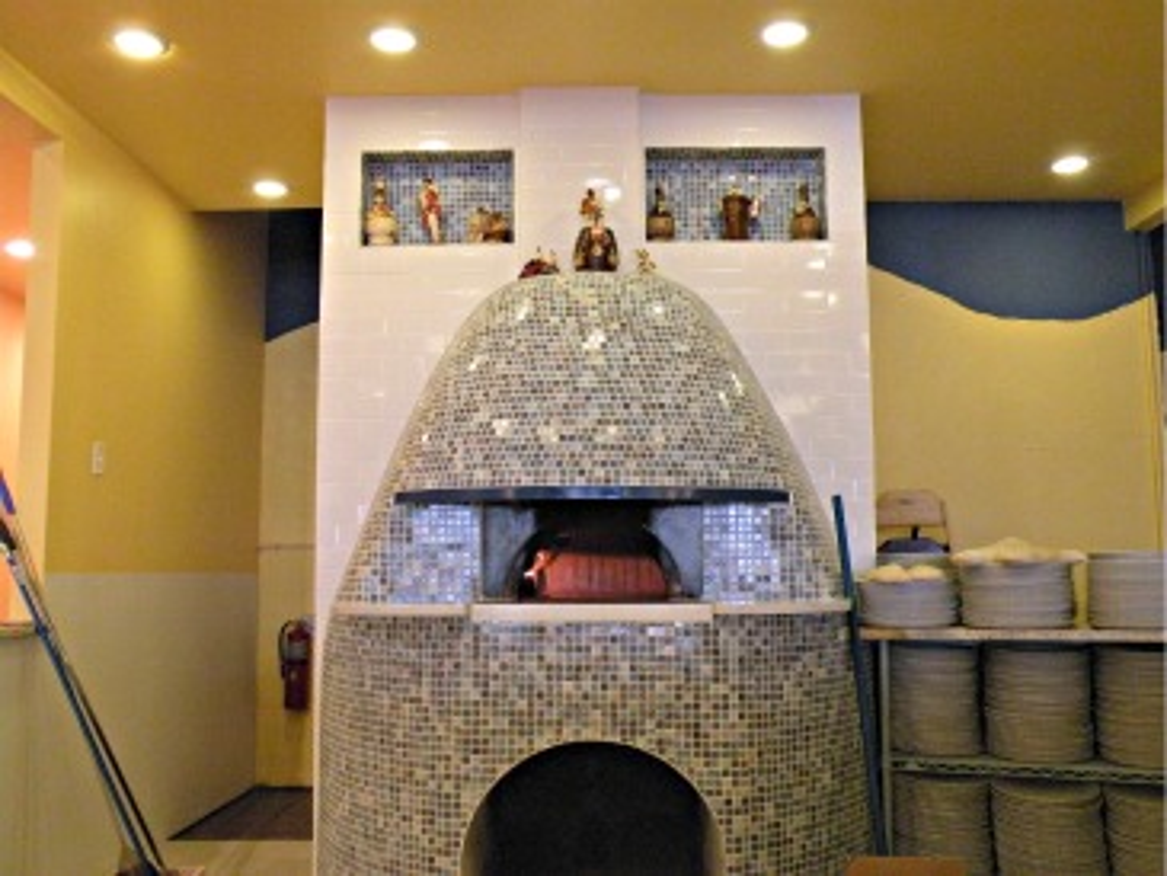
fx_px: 1113
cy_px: 438
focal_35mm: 33
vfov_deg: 43.0
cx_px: 584
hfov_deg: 55.3
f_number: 3.2
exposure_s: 1/25.8
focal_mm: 5.8
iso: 400
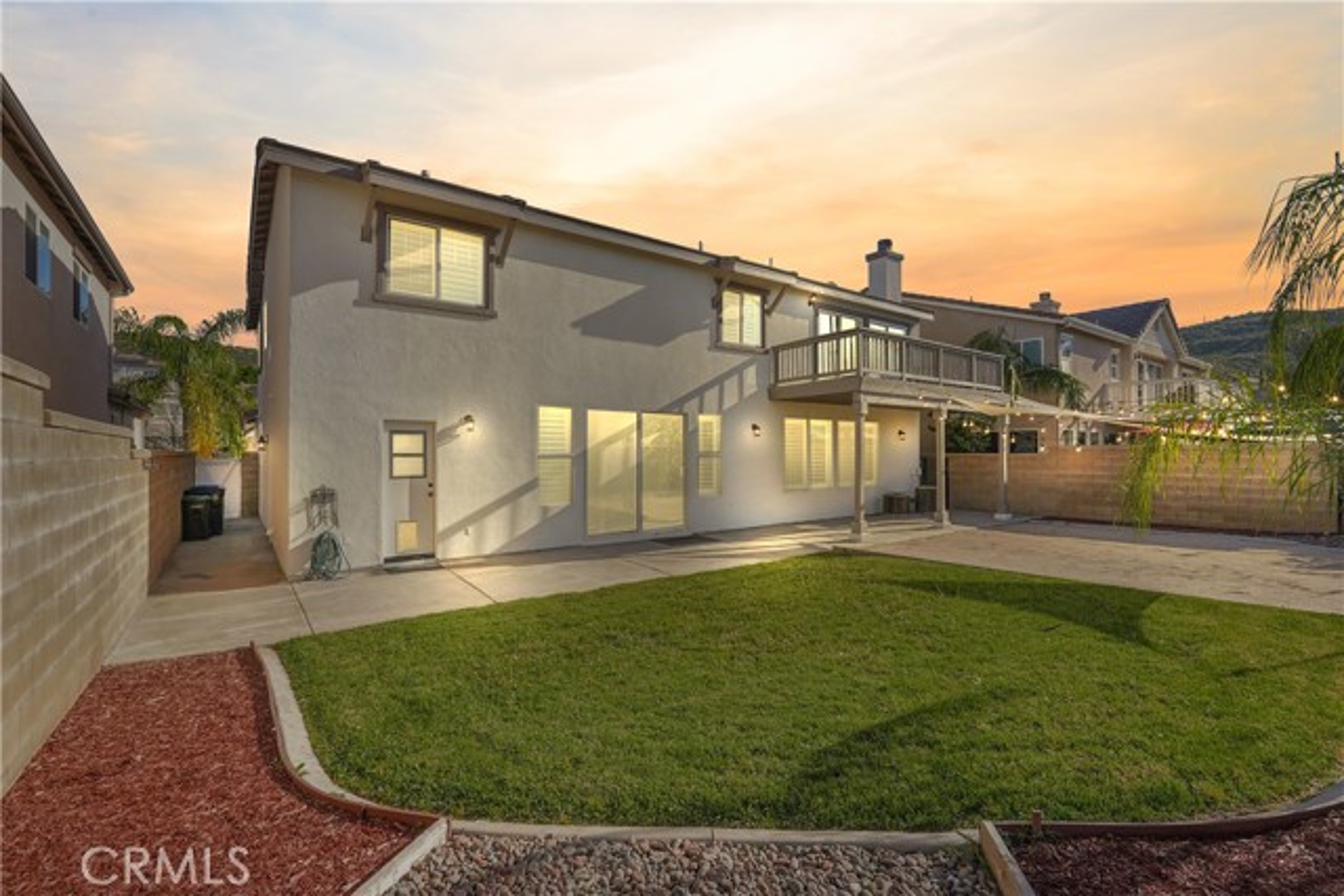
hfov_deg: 95.0
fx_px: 616
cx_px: 672
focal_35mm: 16
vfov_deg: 72.1
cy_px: 448
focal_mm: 16.5
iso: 100
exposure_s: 1/125
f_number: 9
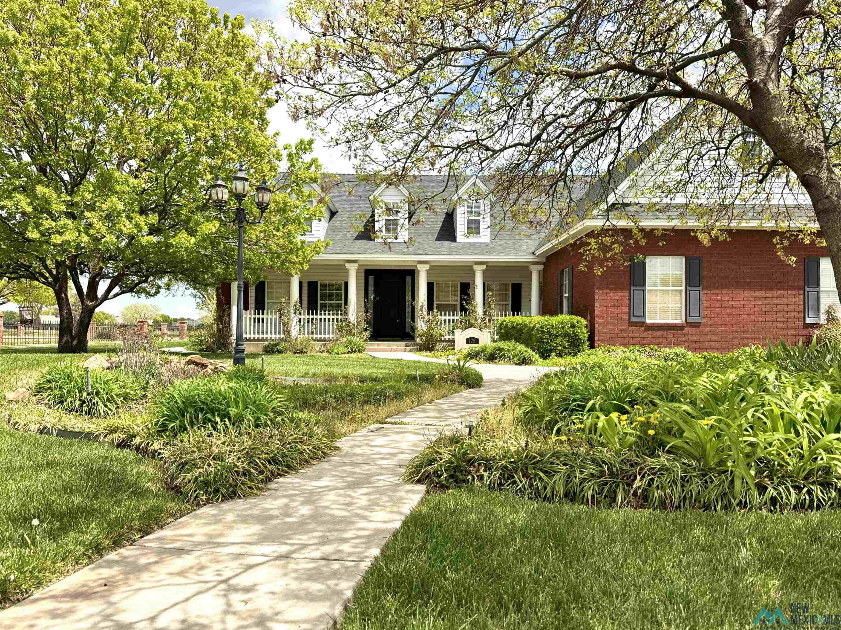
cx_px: 420
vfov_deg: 56.8
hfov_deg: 71.6
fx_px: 583
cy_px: 315
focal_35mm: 24
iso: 80
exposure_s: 1/3413
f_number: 1.78
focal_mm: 6.86
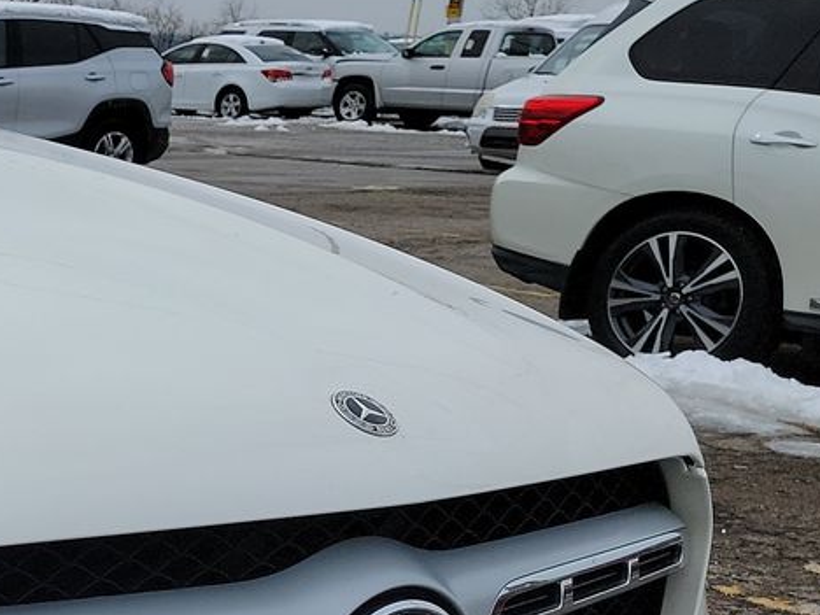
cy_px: 466
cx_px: -557
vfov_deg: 17.9
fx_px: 1942
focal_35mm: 82
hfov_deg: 19.3
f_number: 1.8
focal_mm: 6.7
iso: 50
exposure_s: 1/1195
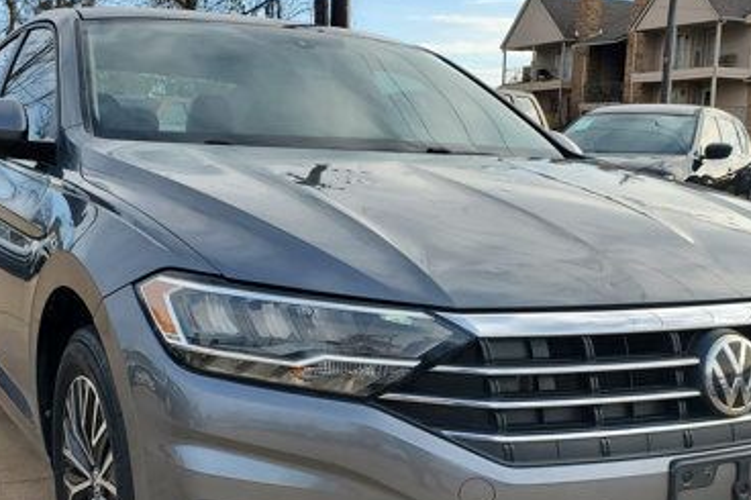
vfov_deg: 28.0
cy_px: 398
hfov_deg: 41.9
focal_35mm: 47
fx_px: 980
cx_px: 400
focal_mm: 4.3
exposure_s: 1/740
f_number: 2.4
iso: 50
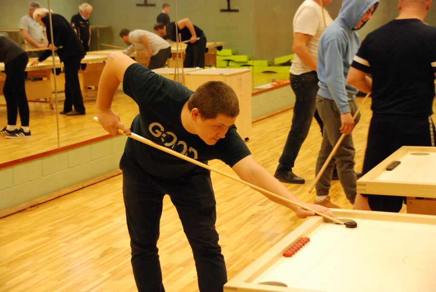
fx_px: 946
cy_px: 146
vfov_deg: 17.5
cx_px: 218
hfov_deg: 26.0
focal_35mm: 78
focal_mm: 52
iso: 1600
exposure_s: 1/80
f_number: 5
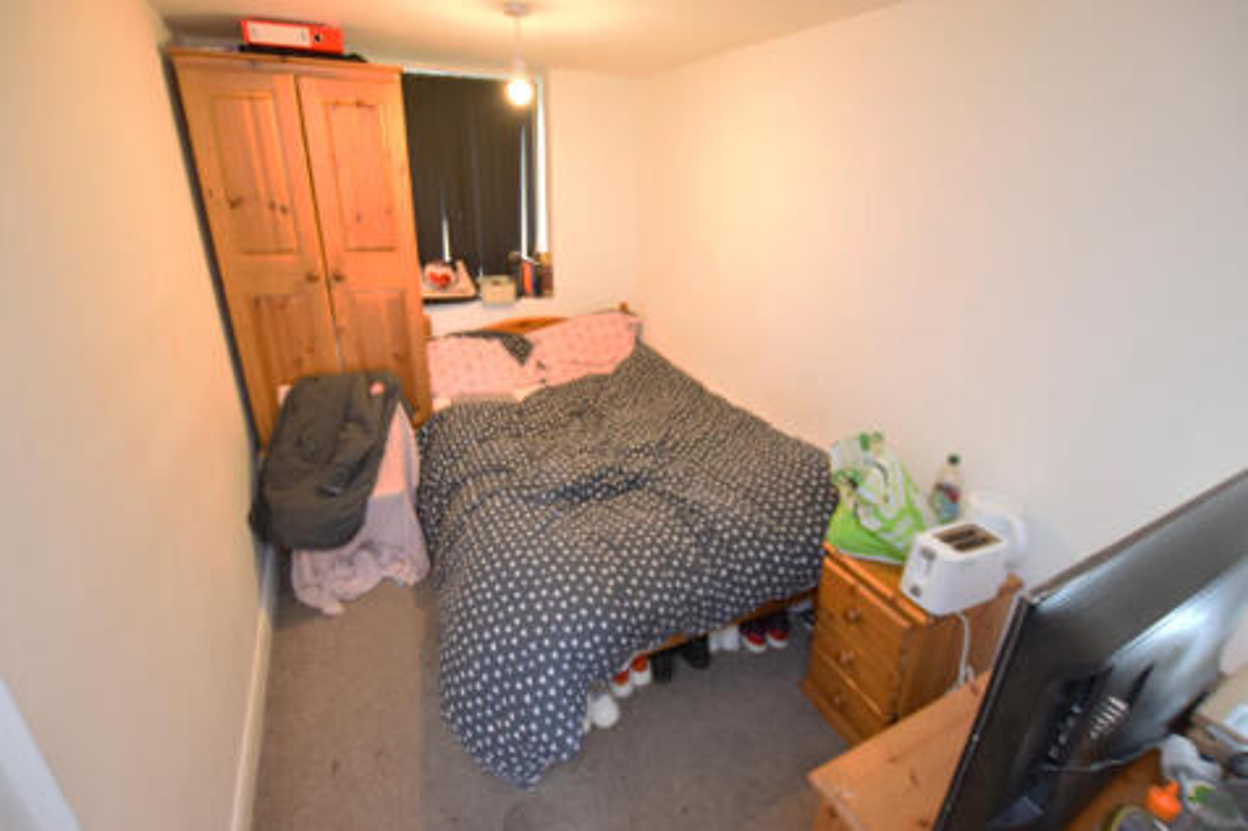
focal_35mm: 16
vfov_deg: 72.0
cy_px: 416
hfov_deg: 95.0
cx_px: 624
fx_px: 572
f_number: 3.5
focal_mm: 11
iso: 1000
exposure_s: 1/60
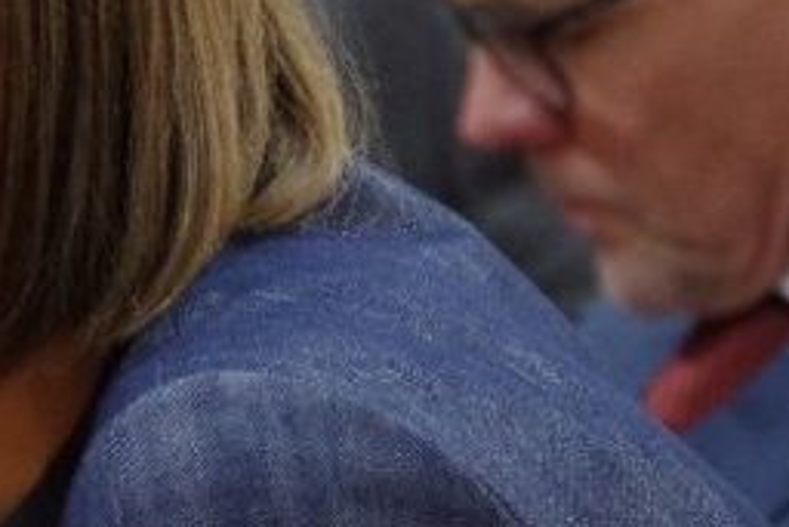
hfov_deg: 4.4
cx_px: -176
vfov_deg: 2.9
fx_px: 10328
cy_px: 40
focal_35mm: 471
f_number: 4.5
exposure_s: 1/80
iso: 3200
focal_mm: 105
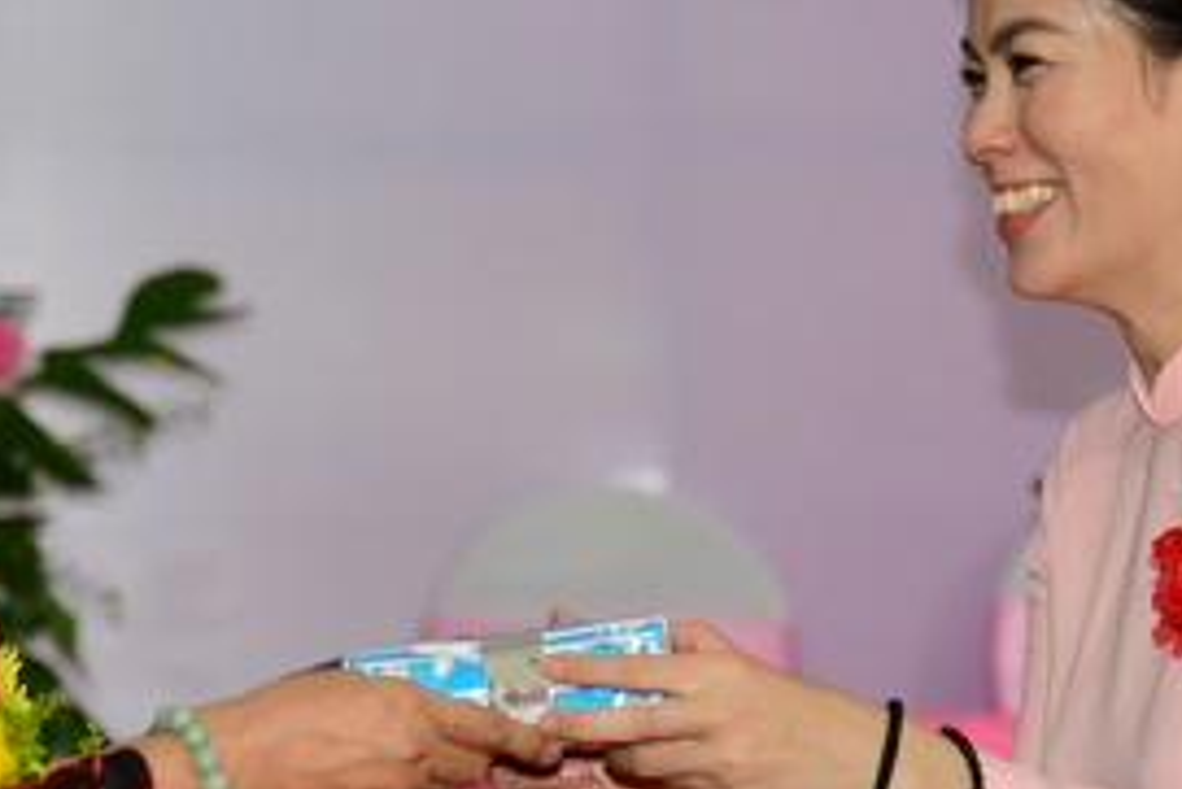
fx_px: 7260
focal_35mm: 221
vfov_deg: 6.2
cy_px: 309
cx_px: 545
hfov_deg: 9.3
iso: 320
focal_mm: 92
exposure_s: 1/60
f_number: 4
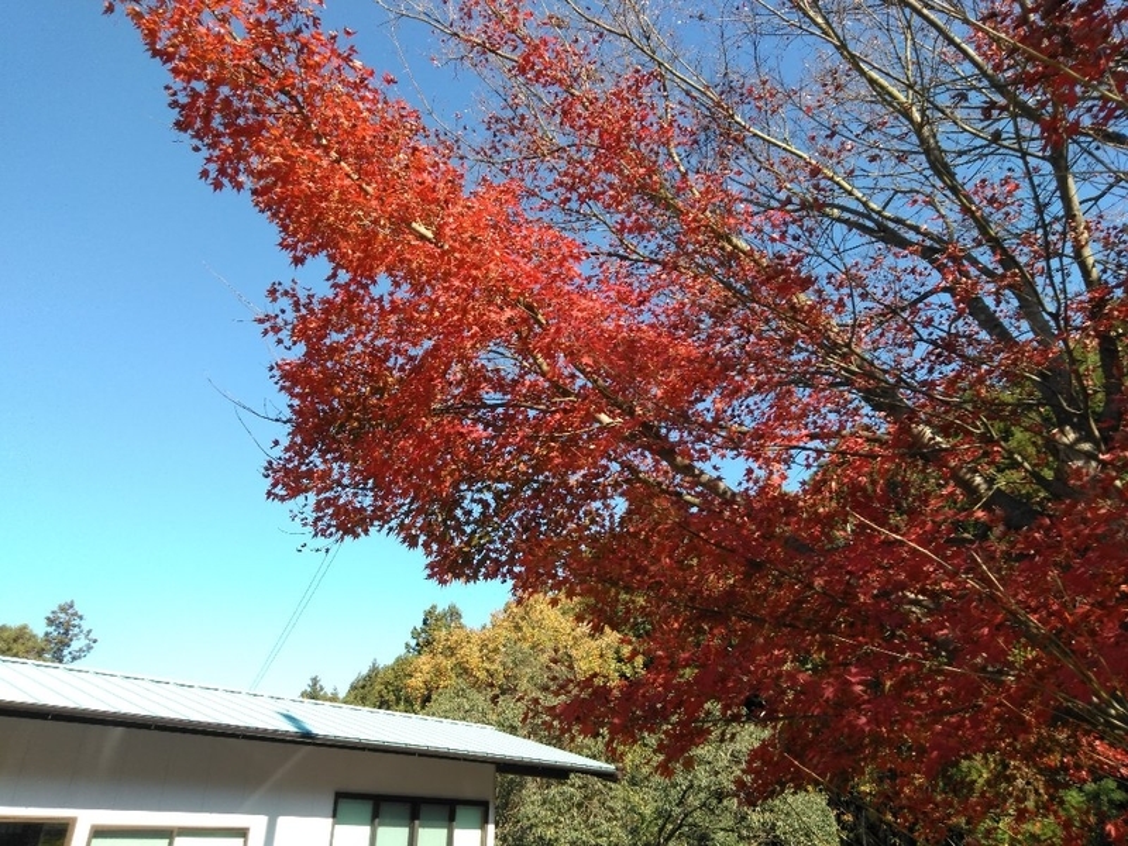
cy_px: 423
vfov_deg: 53.1
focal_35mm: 26
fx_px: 847
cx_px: 564
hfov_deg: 67.3
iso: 38
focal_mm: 3.46
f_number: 2.2
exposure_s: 1/339
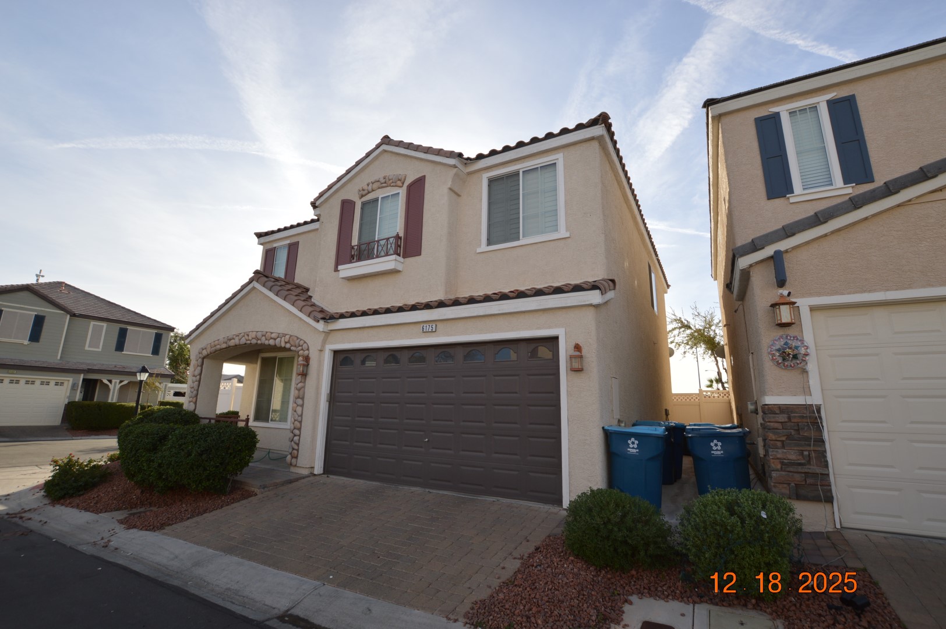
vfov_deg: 77.2
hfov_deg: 100.4
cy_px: 314
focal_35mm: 15
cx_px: 473
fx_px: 394
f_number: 8
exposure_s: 1/200
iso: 100
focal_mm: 10
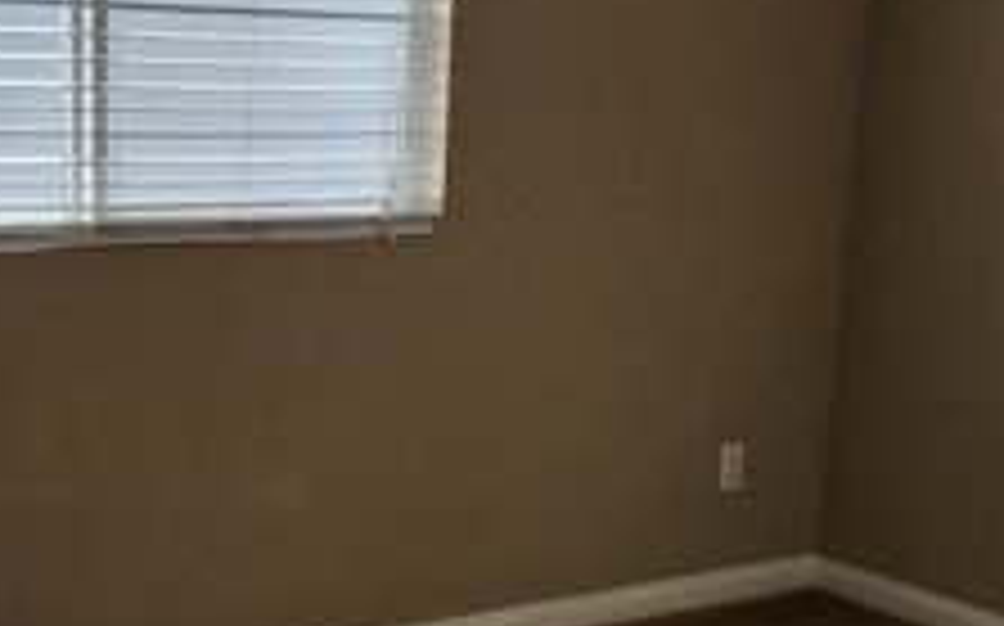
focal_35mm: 70
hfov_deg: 29.3
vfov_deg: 18.4
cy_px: 473
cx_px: 396
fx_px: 1914
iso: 200
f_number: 1.8
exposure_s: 1/180
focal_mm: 6.4
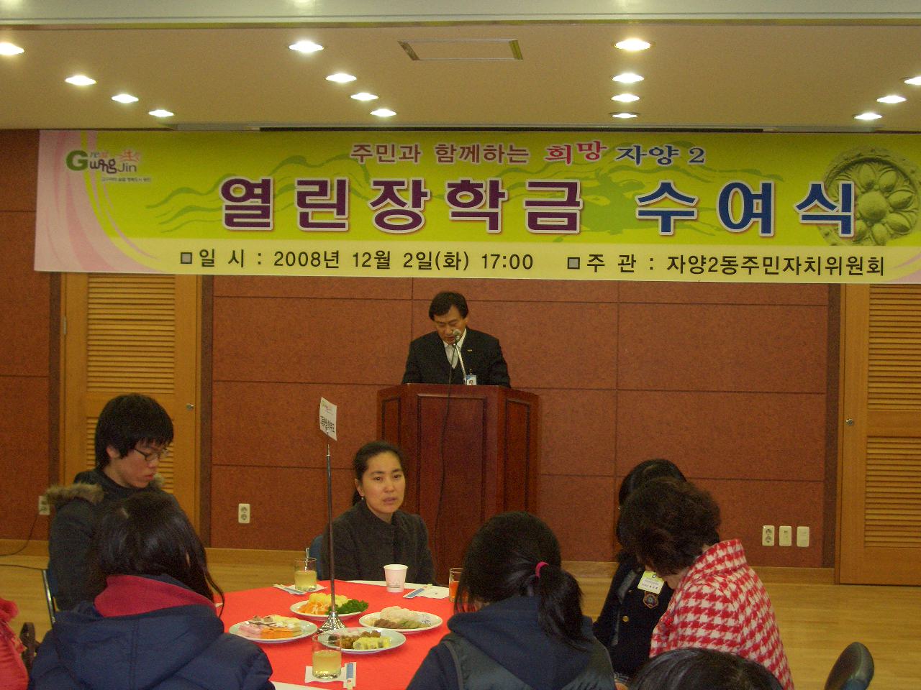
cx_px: 460
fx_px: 1304
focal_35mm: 49
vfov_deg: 29.7
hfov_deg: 38.9
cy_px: 345
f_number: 3.1
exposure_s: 1/60
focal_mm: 8.2
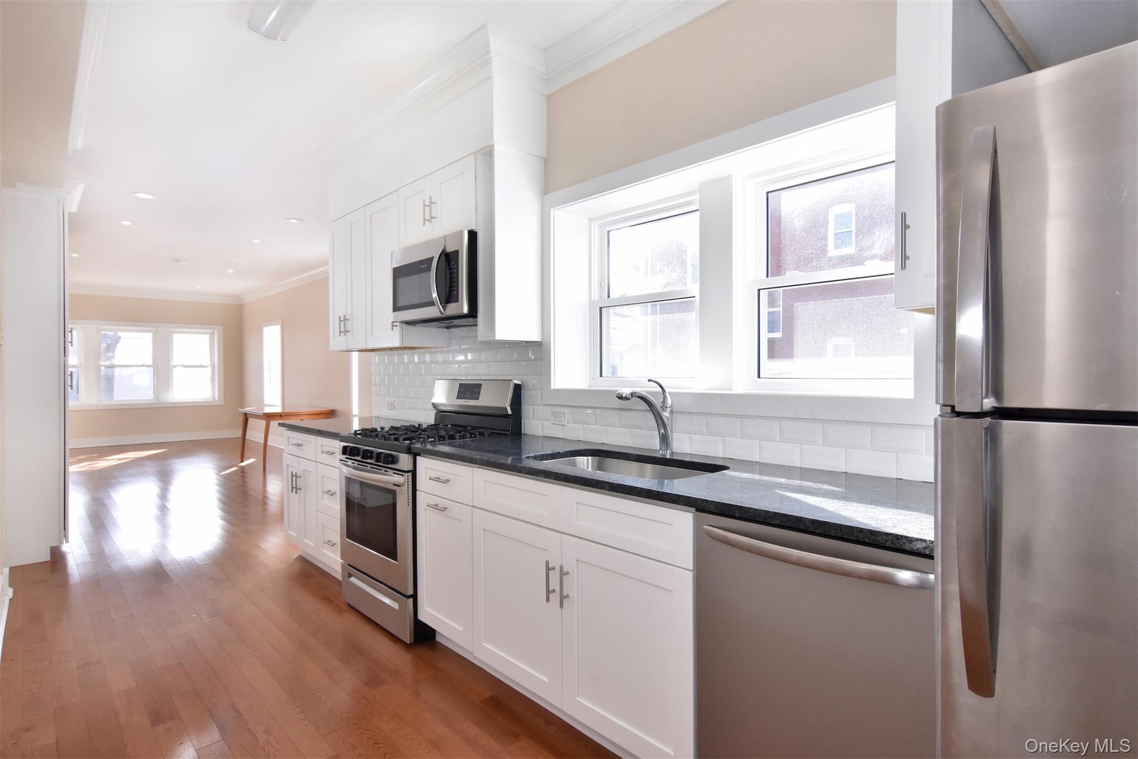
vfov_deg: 67.4
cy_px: 380
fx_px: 569
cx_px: 569
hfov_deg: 90.0
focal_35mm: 18
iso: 800
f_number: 11
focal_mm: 12
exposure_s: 1/60
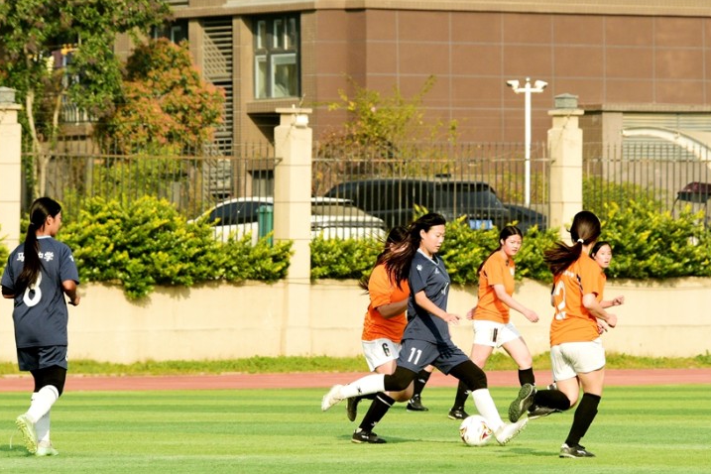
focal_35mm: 339
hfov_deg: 6.1
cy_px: 273
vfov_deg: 4.1
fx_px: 6695
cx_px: 418
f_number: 11
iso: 1250
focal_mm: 270
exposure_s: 1/1250
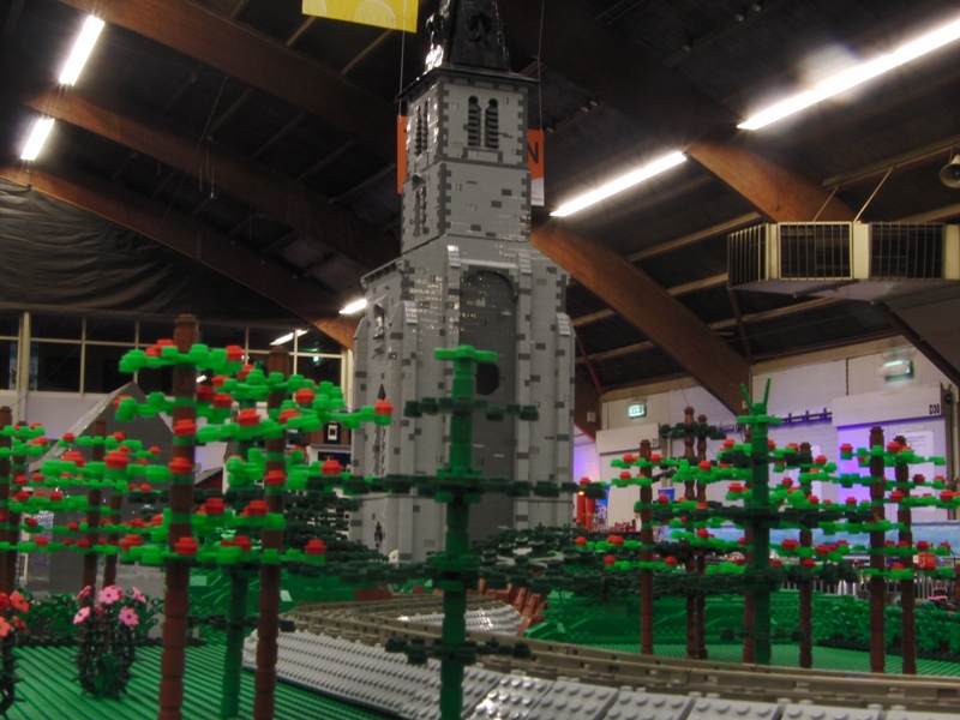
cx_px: 480
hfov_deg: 33.8
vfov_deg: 25.7
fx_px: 1581
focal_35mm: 57
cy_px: 360
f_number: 7.7
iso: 100
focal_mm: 10.1
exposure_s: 1
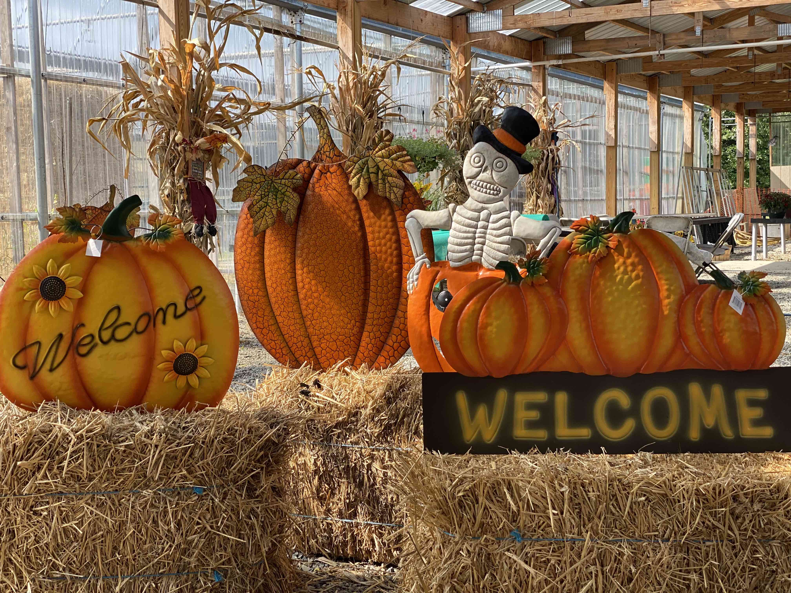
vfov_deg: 28.0
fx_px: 1188
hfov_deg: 36.8
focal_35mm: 52
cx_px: 396
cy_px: 296
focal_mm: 6
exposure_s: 1/196
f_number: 2
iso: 20
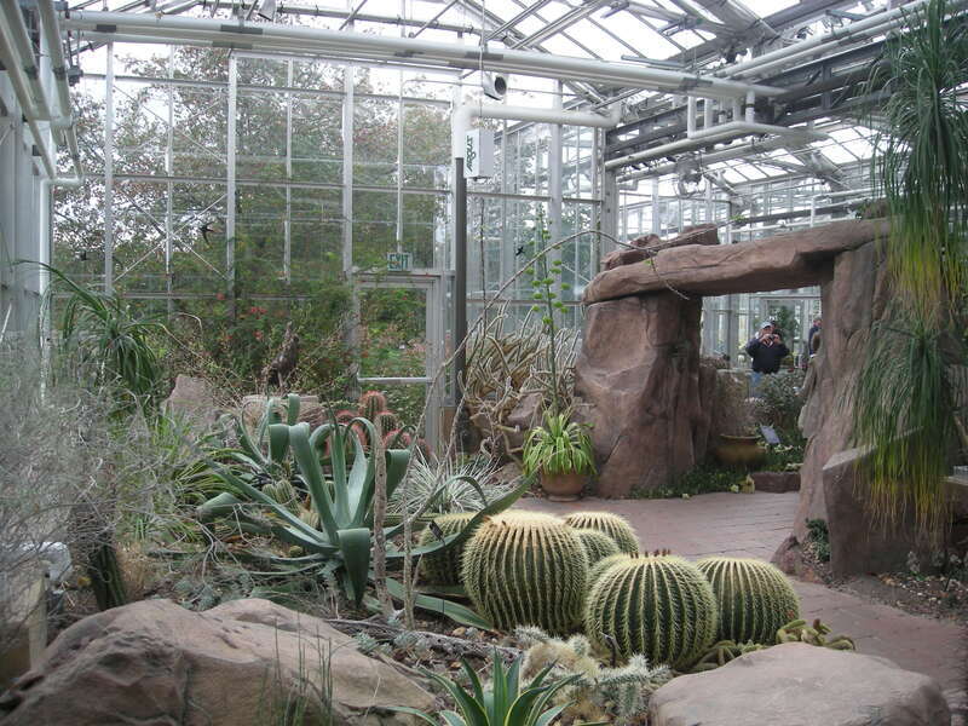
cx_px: 484
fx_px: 979
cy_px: 363
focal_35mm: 35
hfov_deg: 52.6
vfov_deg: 40.7
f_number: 2.8
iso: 50
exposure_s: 1/72
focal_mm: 5.7
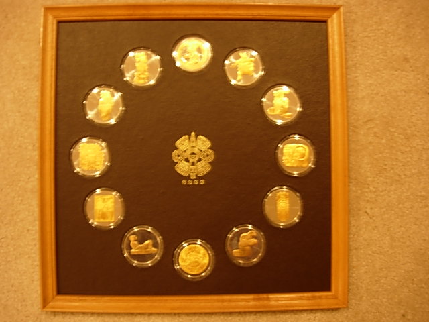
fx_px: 471
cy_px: 161
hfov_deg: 49.0
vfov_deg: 37.7
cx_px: 214
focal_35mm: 38
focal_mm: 7.8
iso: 70
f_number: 2.8
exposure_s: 1/4
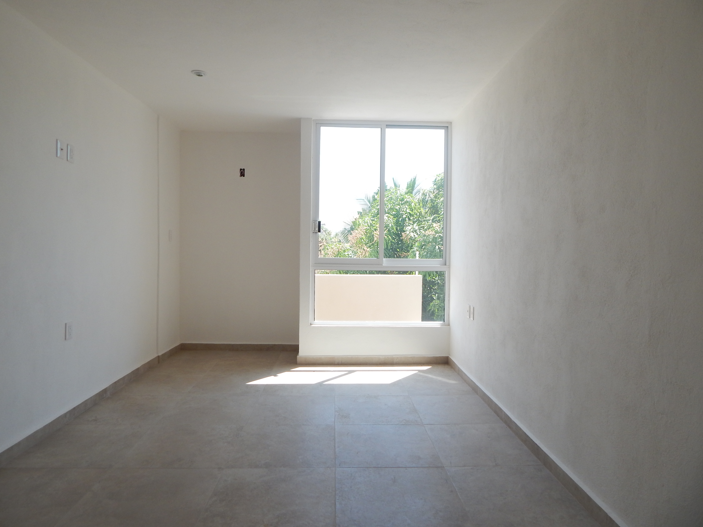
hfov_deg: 76.4
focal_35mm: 22
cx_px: 352
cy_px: 264
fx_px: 447
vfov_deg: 61.1
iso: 125
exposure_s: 1/400
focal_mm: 4
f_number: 3
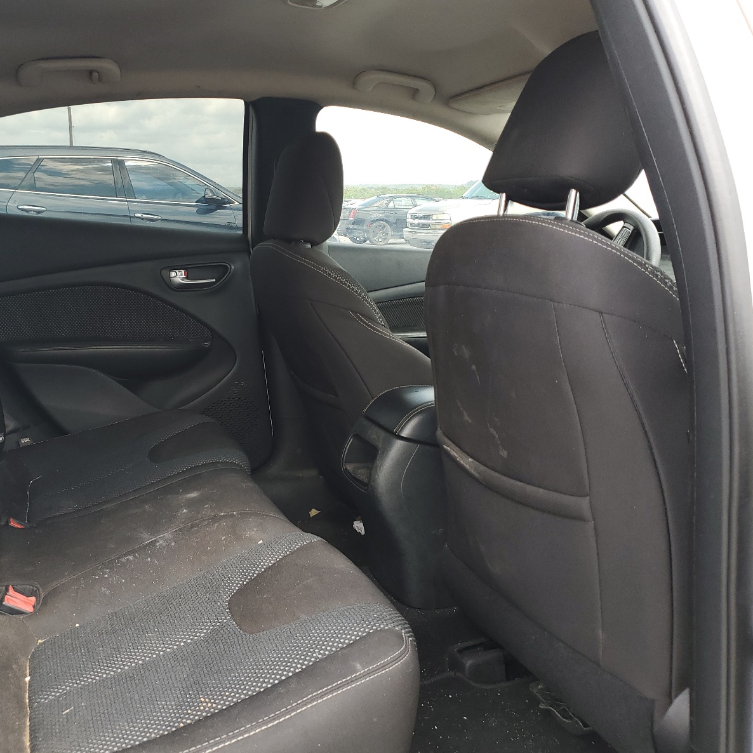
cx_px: 280
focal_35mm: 31
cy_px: 378
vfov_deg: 52.5
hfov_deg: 52.0
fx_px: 763
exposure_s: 1/217
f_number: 1.5
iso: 50
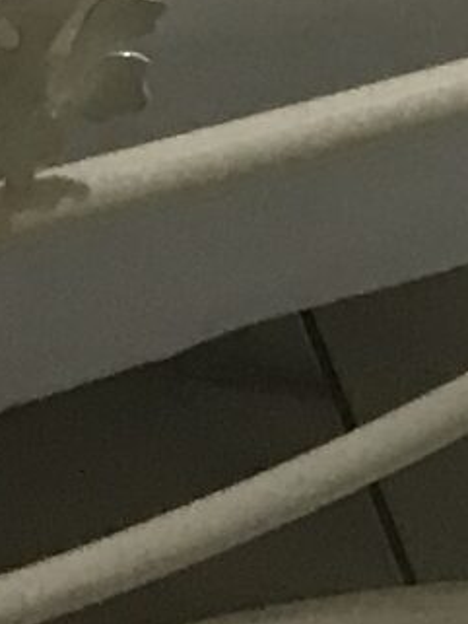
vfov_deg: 7.1
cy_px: -1707
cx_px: 705
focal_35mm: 223
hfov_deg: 6.6
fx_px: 4017
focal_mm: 3.99
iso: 50
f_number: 1.8
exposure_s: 1/17
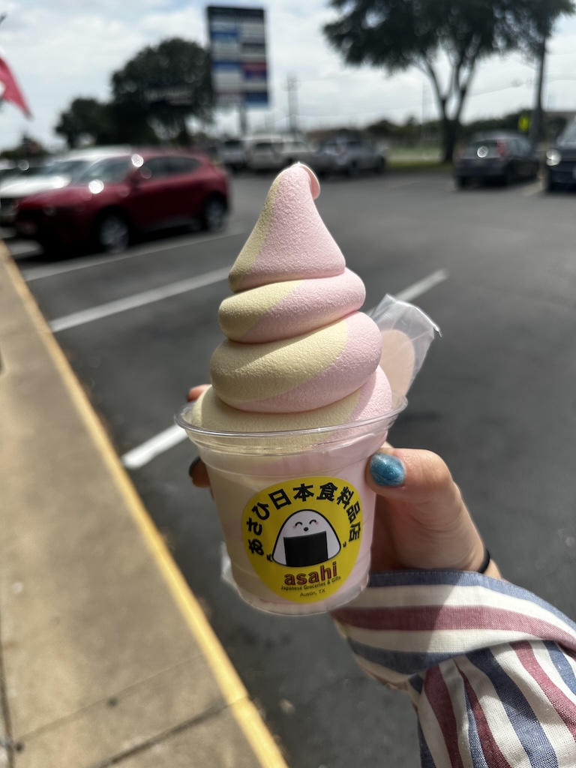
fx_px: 532
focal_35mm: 24
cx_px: 288
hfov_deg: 56.8
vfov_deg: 71.6
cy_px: 384
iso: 80
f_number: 1.78
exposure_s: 1/5848
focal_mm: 6.86
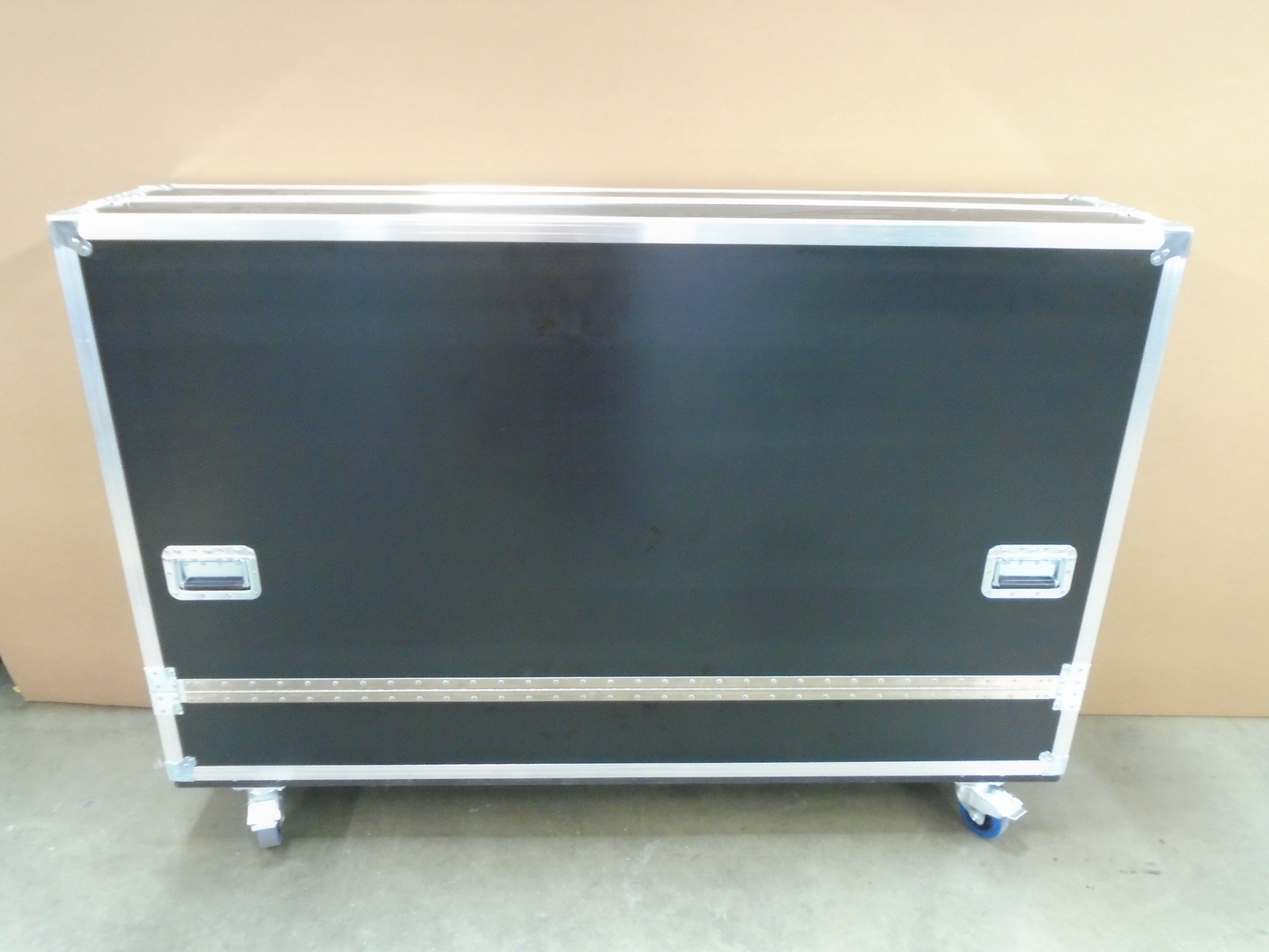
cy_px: 476
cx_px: 634
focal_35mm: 26
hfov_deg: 67.3
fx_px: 953
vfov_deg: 53.1
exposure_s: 1/4
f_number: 3.2
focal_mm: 4.6
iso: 500
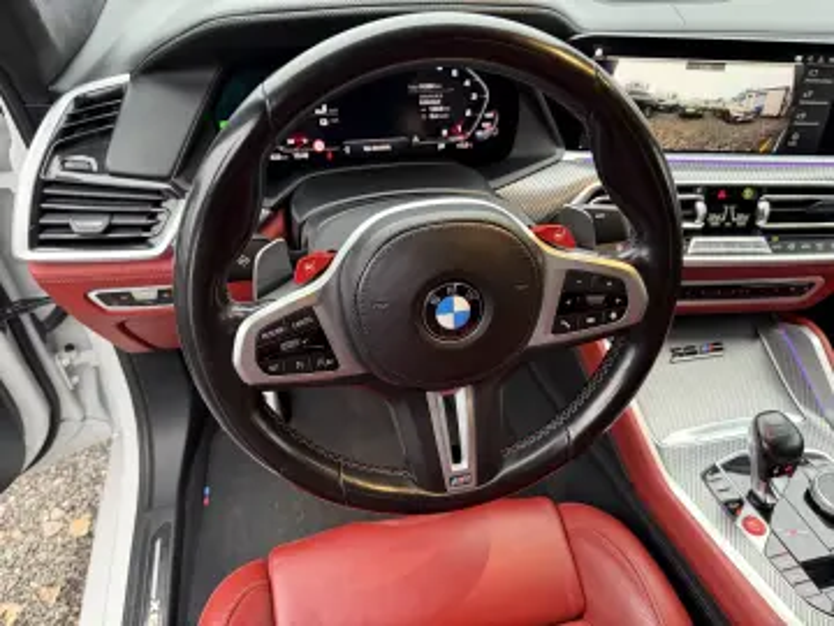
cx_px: 417
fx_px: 578
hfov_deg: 71.6
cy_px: 313
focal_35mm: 24
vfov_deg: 56.8
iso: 500
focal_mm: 6.76
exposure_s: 1/60
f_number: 1.78
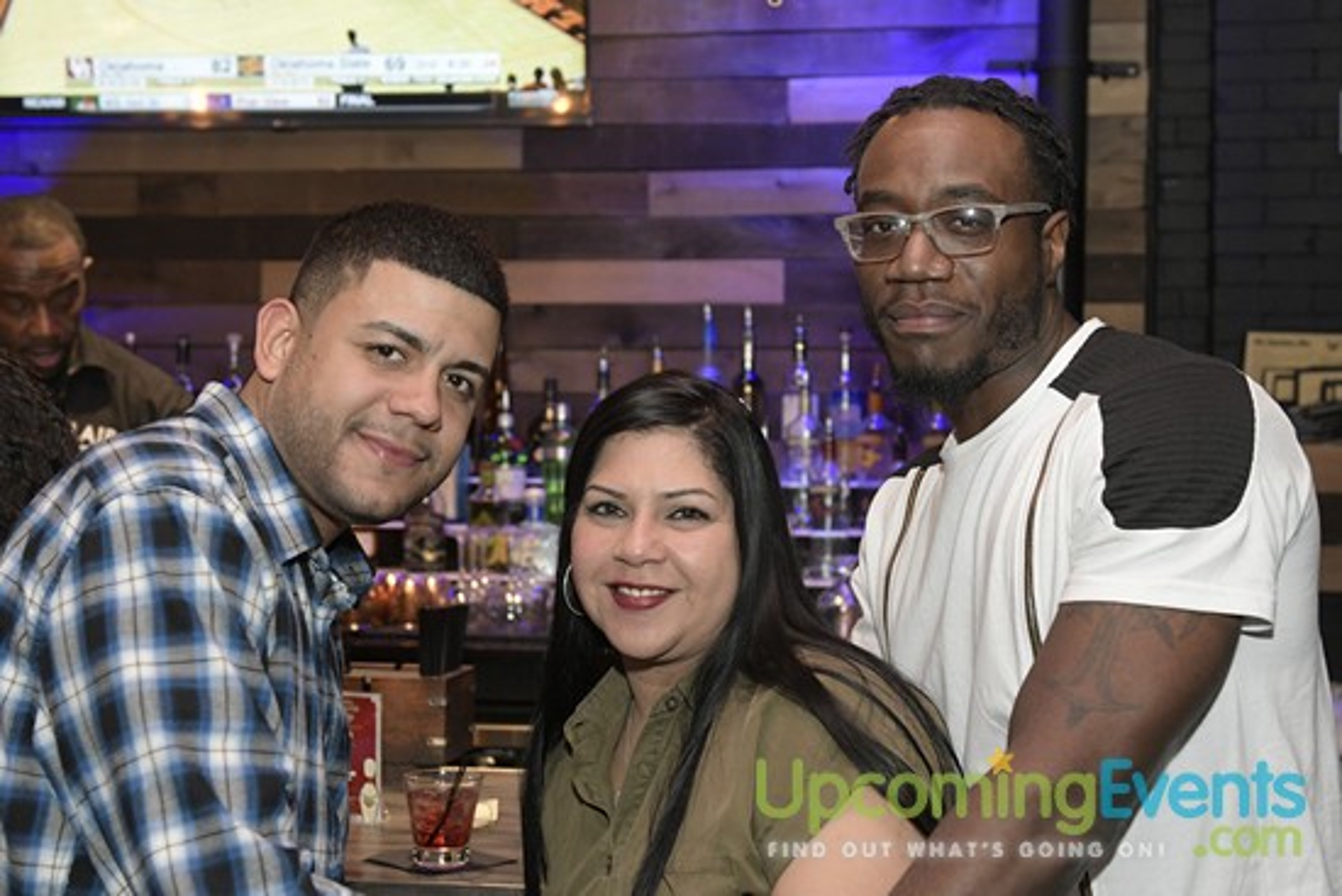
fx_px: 2125
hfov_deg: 35.0
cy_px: 448
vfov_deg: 23.8
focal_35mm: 57
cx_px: 671
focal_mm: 38
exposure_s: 1/100
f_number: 4
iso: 2000
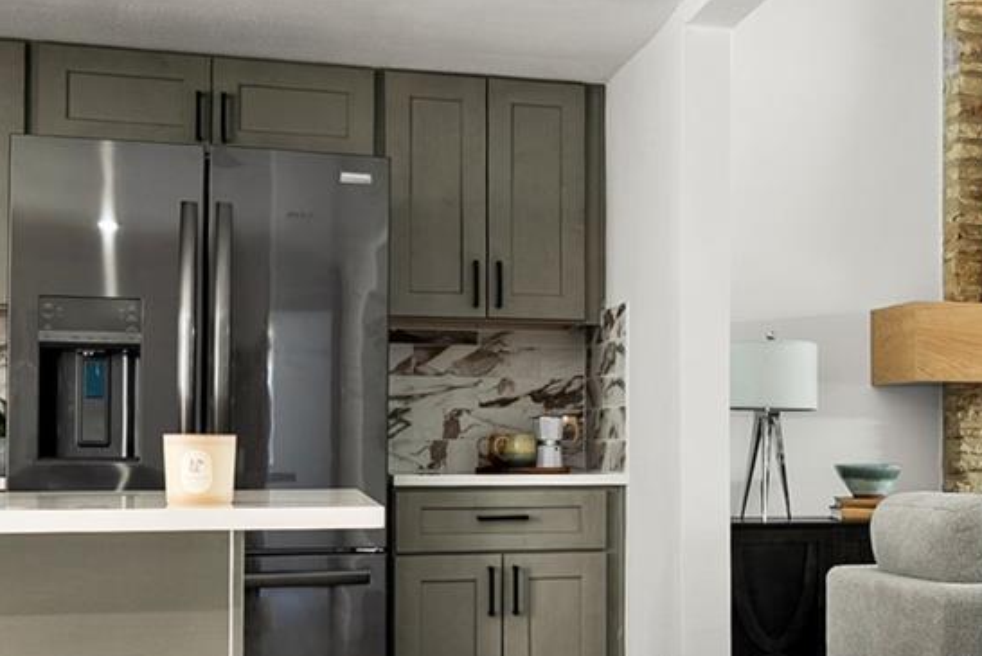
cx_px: 888
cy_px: 416
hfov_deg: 31.7
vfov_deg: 22.6
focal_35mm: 60
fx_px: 1638
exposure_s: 1.6
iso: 160
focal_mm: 16
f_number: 7.1
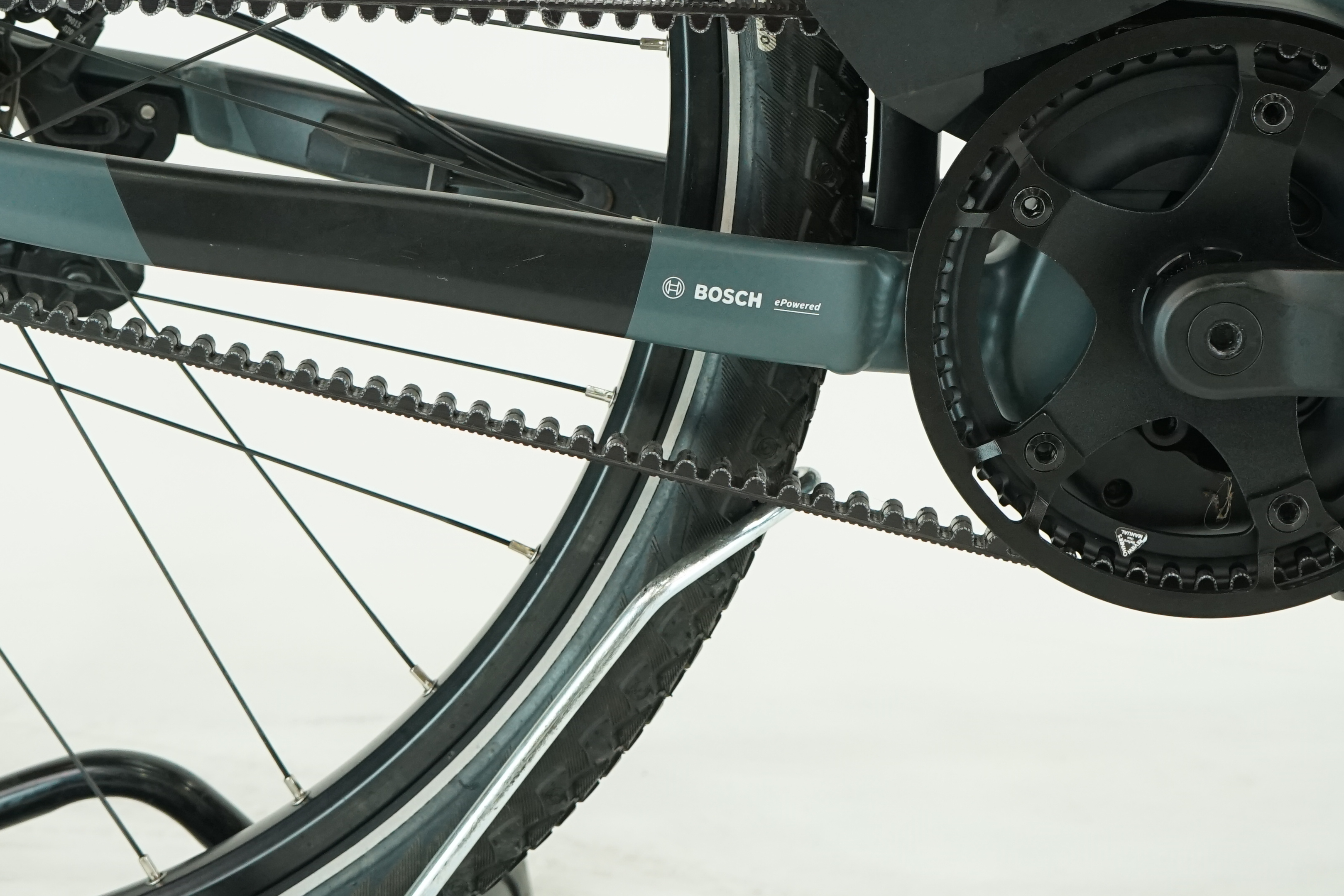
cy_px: 186
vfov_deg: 17.8
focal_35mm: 76
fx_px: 2837
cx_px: 671
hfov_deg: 26.7
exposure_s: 1/200
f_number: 5.6
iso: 1600
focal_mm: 41
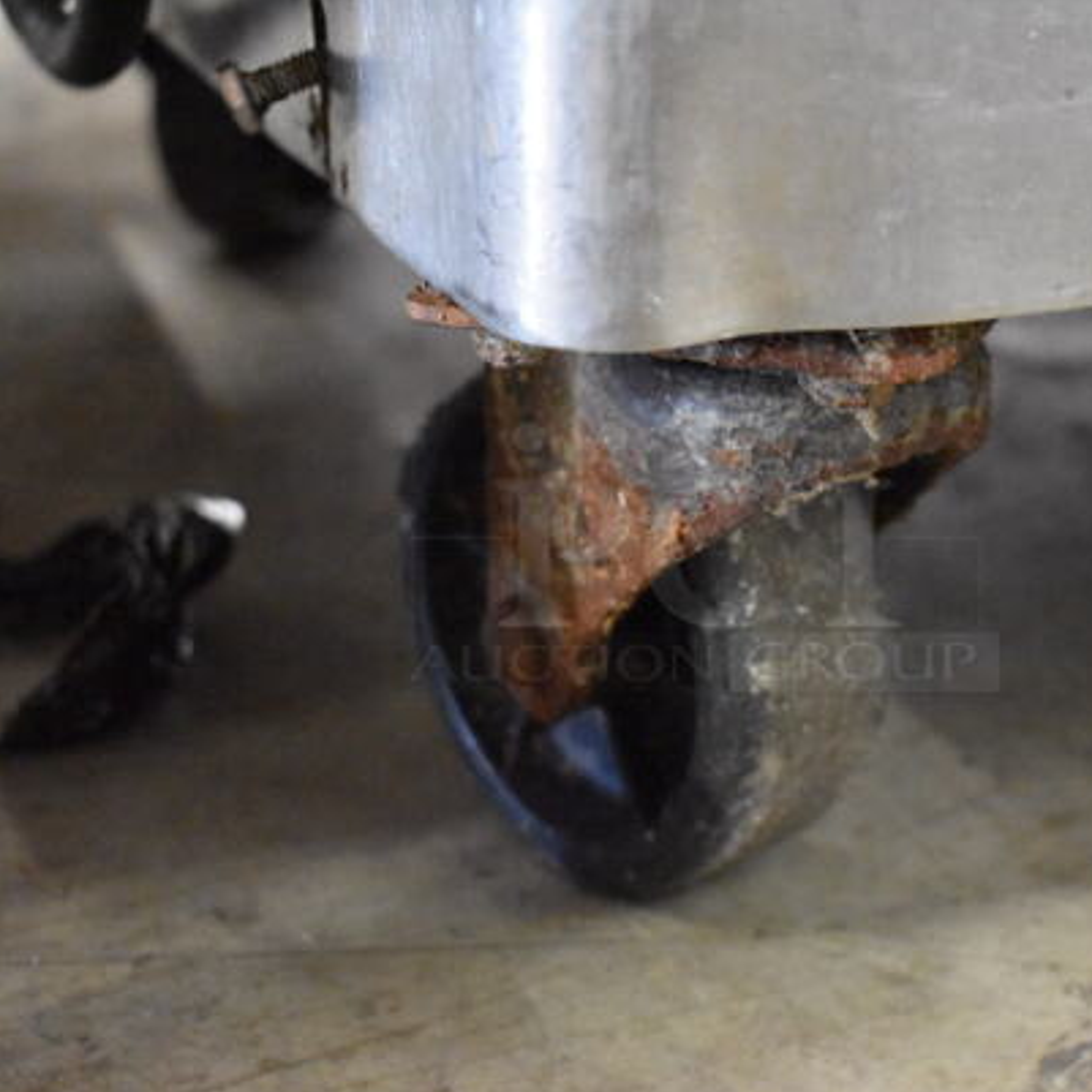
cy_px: 547
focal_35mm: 66
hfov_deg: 26.0
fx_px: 2356
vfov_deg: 26.1
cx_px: 697
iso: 12800
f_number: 4.5
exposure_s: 1/20
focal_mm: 34
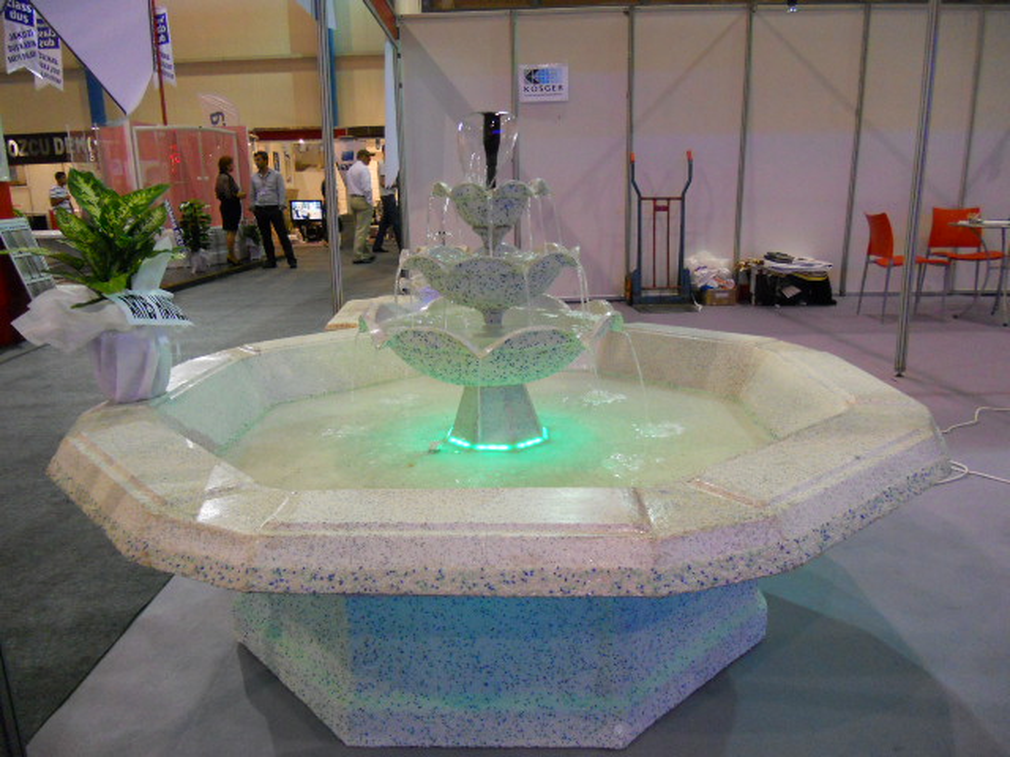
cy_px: 378
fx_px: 788
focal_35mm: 27
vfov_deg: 51.4
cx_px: 505
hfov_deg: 65.3
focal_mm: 4.9
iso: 400
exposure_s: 1/30
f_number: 3.2
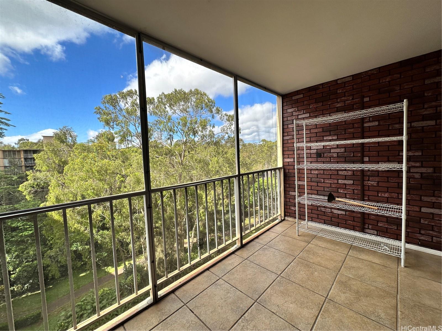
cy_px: 166
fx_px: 179
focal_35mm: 14
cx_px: 221
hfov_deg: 102.1
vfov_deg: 85.7
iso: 40
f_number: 2.2
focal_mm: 2.22
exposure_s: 1/596
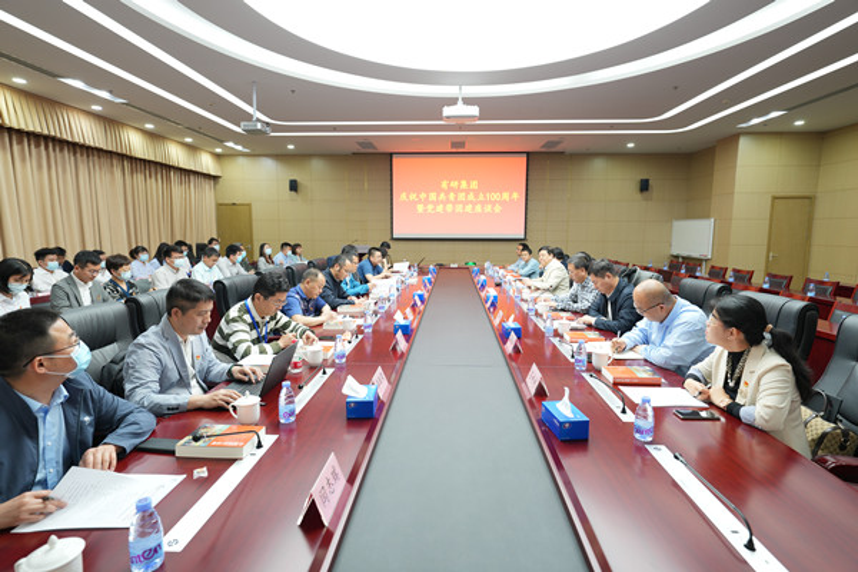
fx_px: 429
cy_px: 286
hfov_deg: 90.0
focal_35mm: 18
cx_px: 429
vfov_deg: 67.4
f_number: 2.8
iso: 320
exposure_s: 1/30
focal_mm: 18
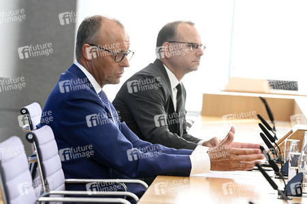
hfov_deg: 10.3
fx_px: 1704
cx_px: 154
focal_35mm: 200
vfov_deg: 6.9
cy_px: 102
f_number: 6.3
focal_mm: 200
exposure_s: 1/640
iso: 3200
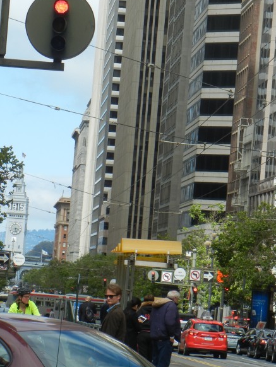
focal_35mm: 204
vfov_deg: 9.7
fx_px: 2167
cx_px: 59
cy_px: 193
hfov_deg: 7.3
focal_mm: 20.9
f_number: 4.6
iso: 160
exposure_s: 1/628
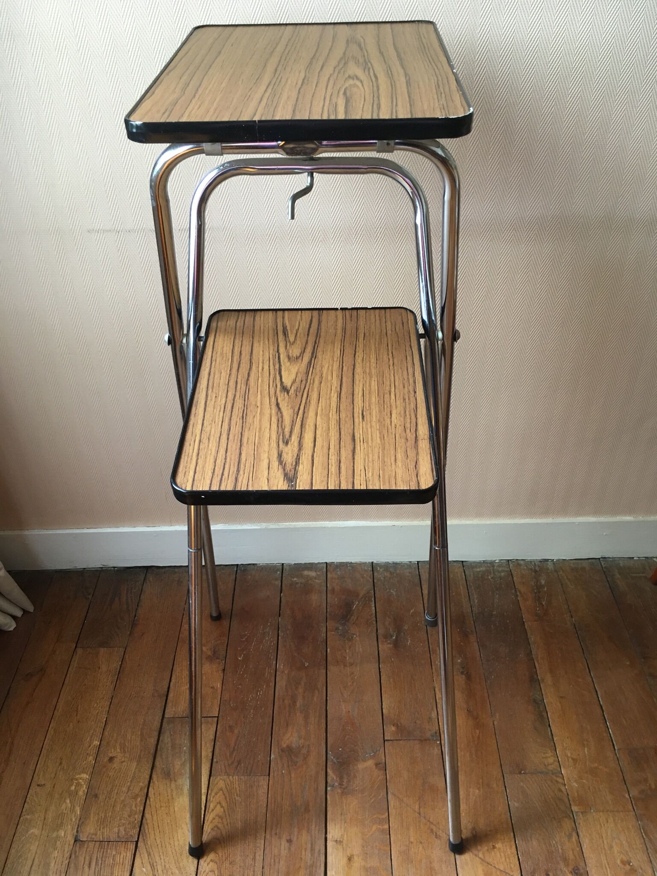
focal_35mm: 29
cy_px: 438
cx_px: 328
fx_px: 734
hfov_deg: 48.2
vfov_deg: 61.7
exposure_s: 1/33
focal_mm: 4.15
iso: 125
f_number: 2.2
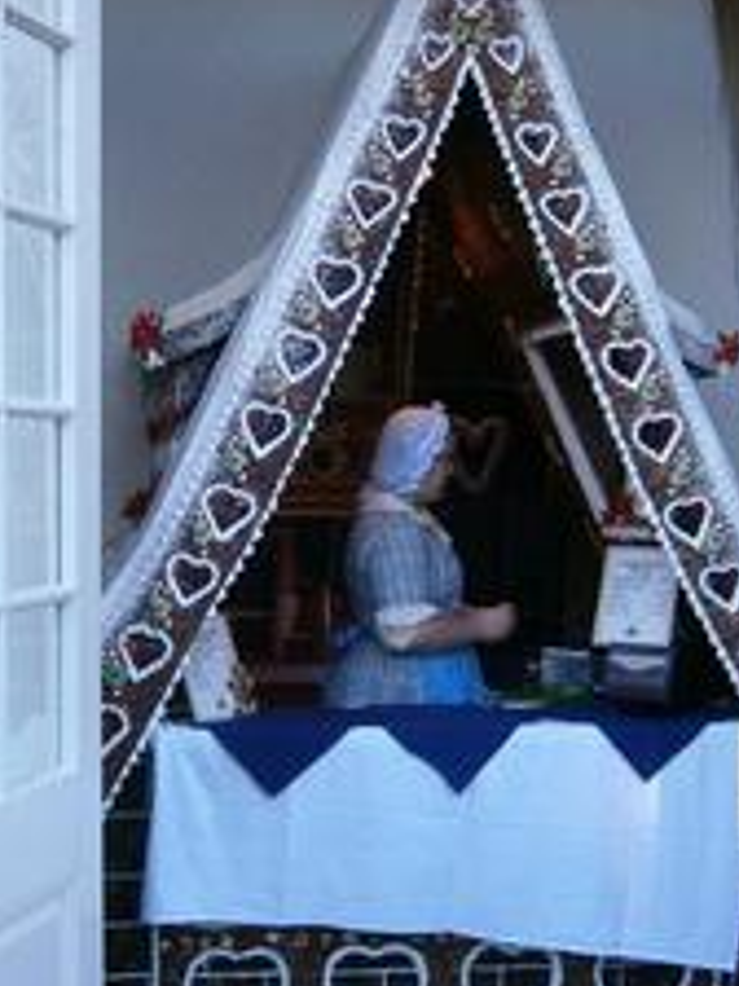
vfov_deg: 33.2
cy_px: 445
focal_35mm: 58
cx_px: 363
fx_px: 1651
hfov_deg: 25.2
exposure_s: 1/200
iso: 80
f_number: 2.8
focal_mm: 4.7
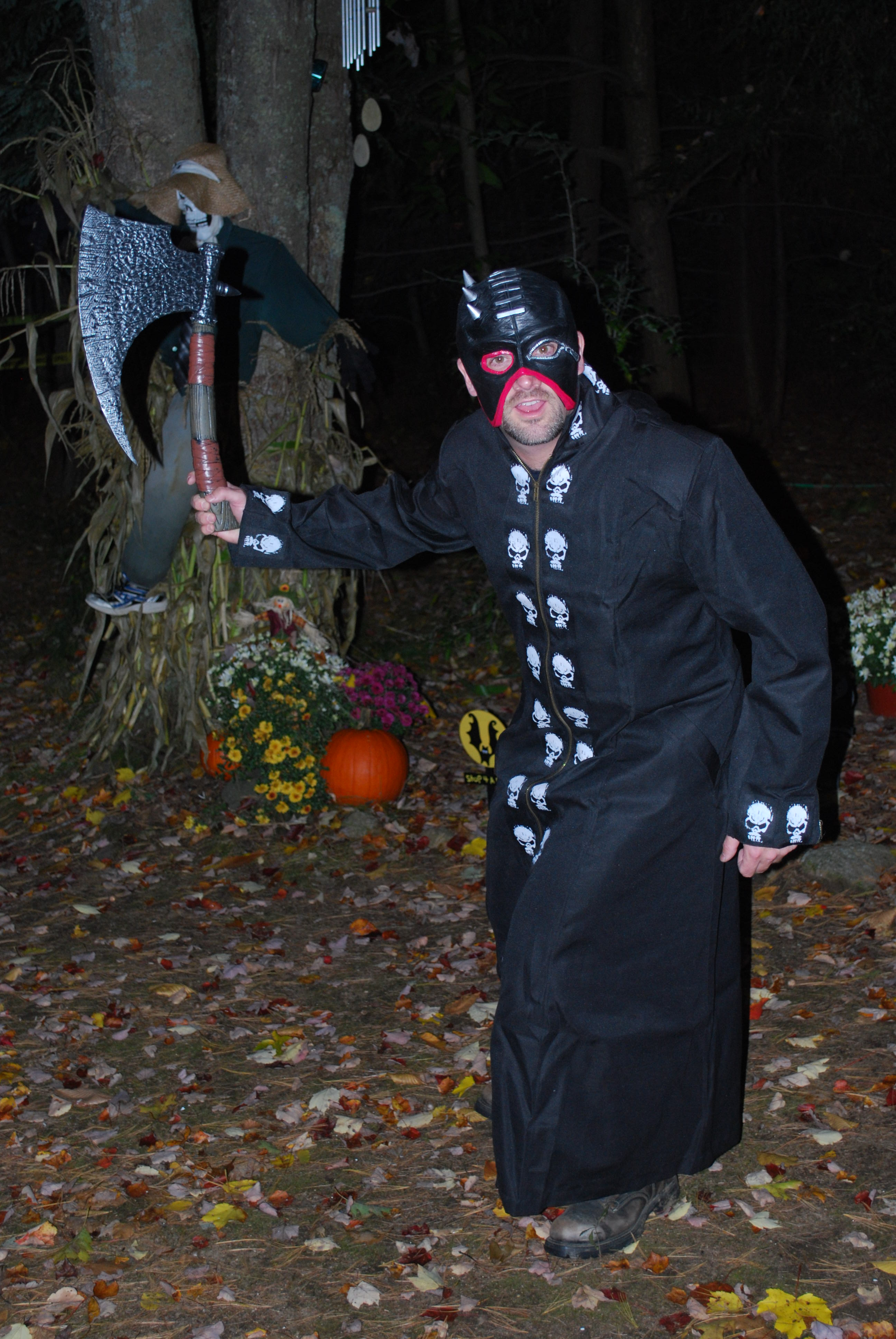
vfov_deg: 38.8
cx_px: 448
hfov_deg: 26.6
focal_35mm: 51
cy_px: 670
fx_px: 1898
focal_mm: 34
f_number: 5
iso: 400
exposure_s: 1/60
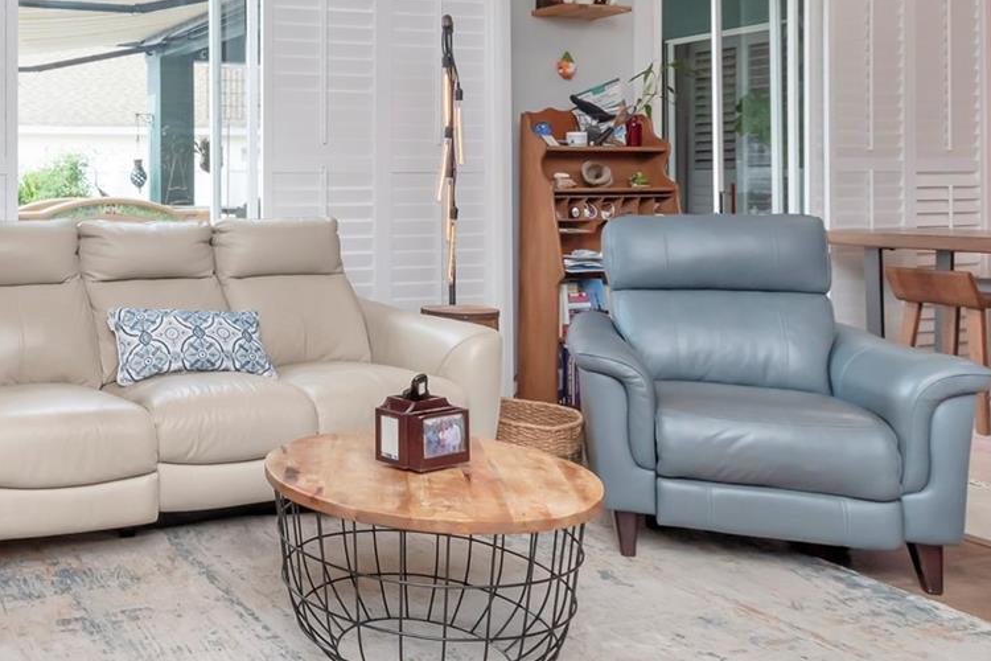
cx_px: 82
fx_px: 881
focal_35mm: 32
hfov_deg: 51.2
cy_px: 149
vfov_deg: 39.8
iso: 500
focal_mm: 10
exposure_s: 1/160
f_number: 10
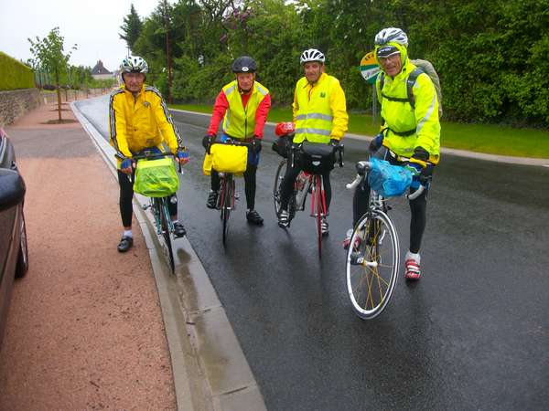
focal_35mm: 34
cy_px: 206
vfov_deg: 41.8
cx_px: 274
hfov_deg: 54.0
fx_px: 539
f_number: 2.9
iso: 80
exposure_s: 1/40
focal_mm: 5.7
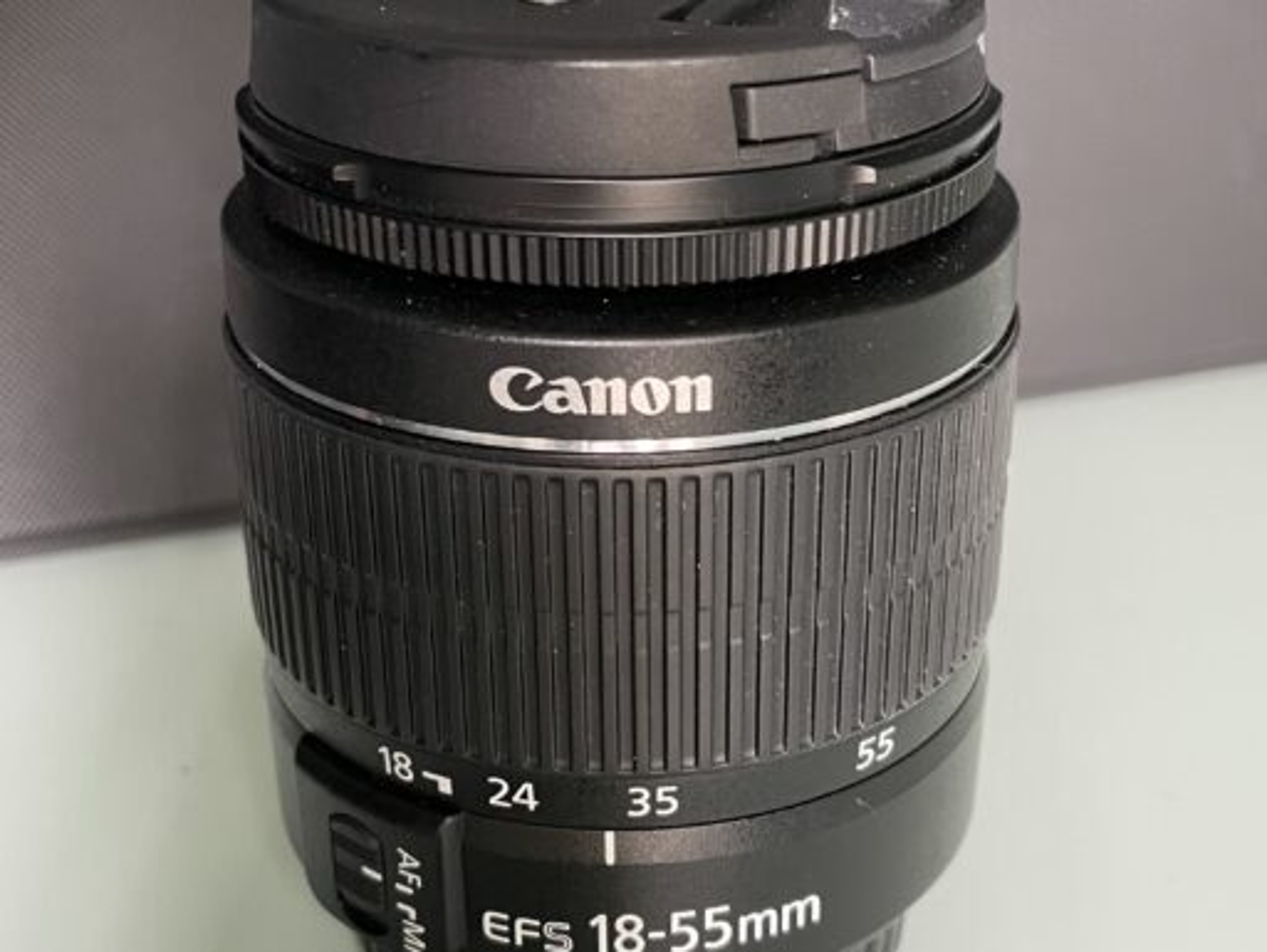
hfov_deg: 67.3
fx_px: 953
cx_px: 634
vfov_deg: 53.1
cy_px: 476
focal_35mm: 26
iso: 500
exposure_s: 1/49
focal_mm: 4.2
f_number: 1.6
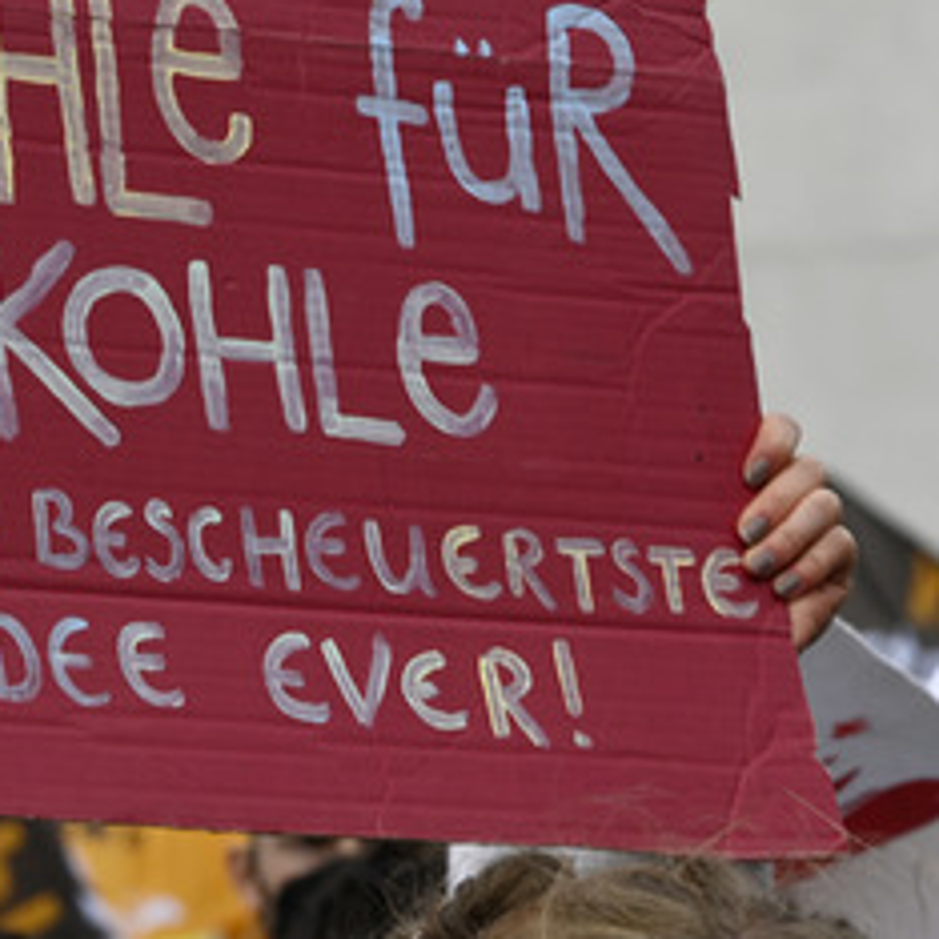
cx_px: 275
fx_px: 15069
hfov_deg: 3.6
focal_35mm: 491
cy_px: 389
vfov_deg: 3.6
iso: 400
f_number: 16
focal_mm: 300
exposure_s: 1/320
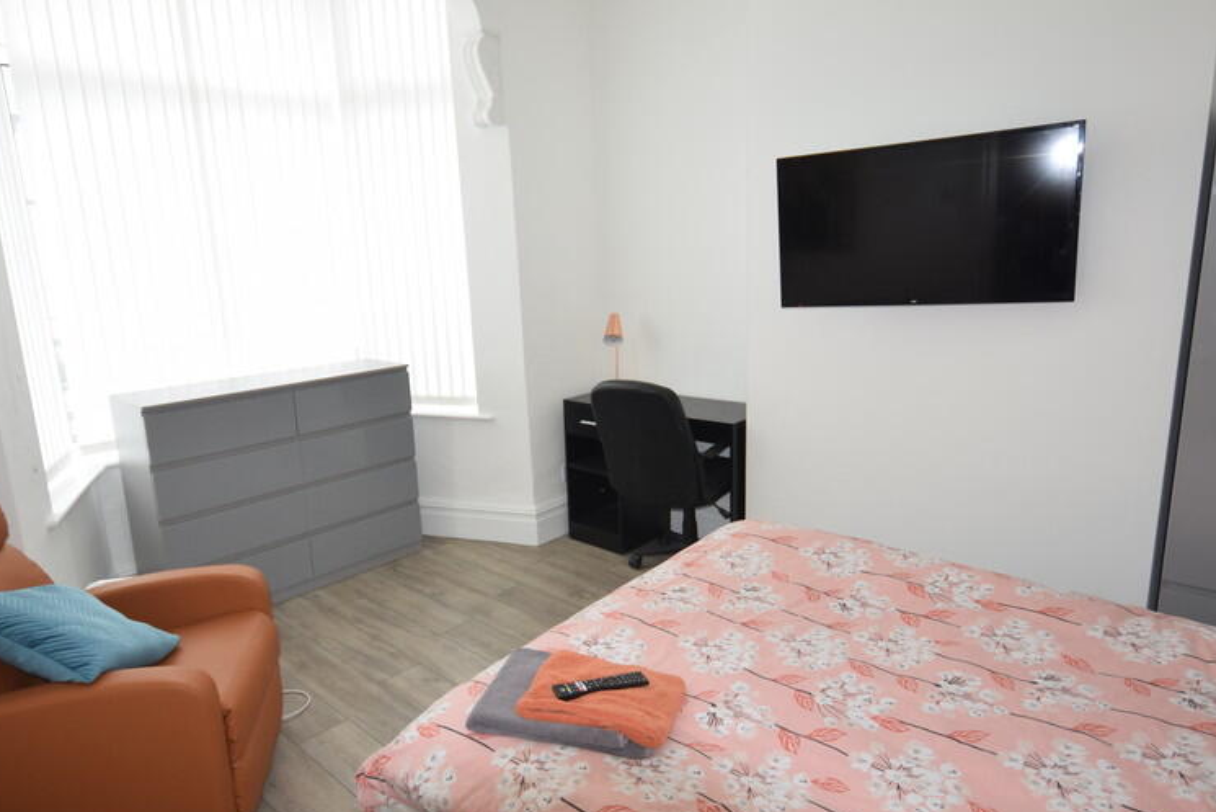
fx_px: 766
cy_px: 413
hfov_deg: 76.8
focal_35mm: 23
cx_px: 576
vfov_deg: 55.8
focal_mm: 11
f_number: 5.6
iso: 320
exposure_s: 1/125
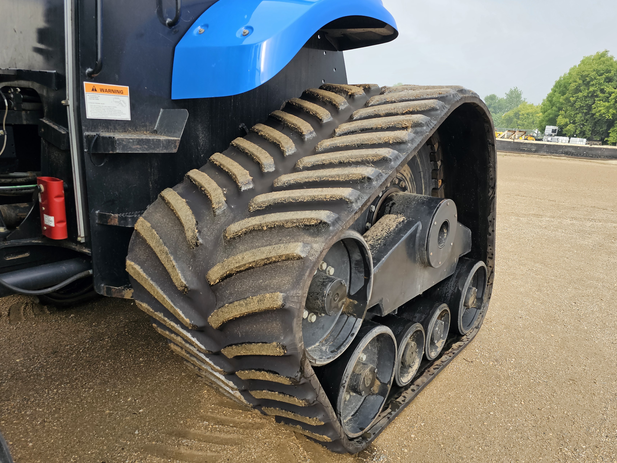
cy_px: 265
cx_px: 346
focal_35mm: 27
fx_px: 481
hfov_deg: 65.1
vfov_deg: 51.2
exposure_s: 1/367
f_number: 1.7
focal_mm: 6.3
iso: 20
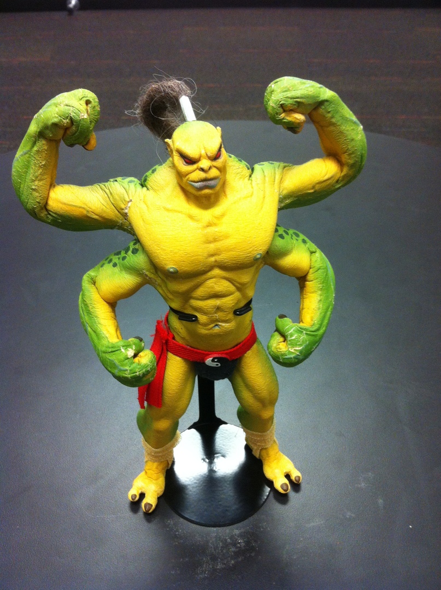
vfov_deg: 52.7
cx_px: 220
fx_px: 596
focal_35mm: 35
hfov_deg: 40.6
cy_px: 295
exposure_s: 1/15
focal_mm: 3.85
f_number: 2.8
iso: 160
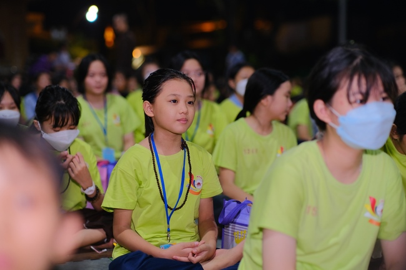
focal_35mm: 84
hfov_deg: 24.2
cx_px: 203
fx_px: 947
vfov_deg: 16.3
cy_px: 135
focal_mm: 56
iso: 800
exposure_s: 1/100
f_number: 1.6
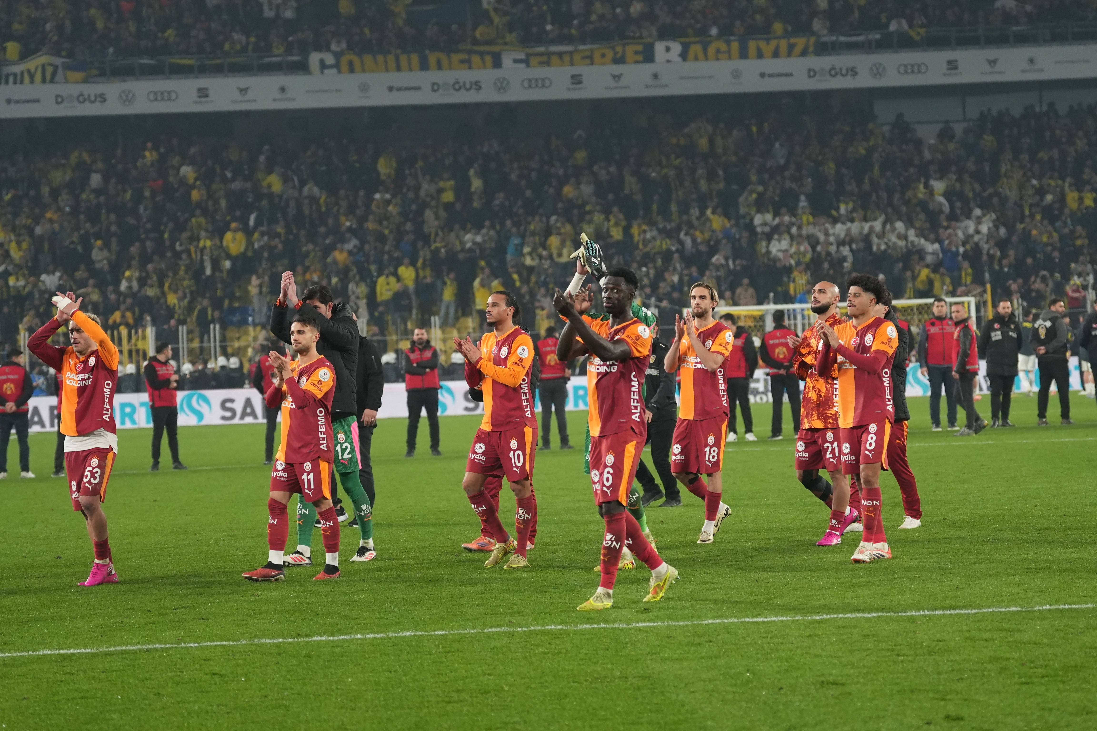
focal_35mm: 136
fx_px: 4144
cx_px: 548
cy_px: 366
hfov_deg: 15.1
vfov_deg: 10.1
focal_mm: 91
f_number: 2.8
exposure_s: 1/2000
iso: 2000
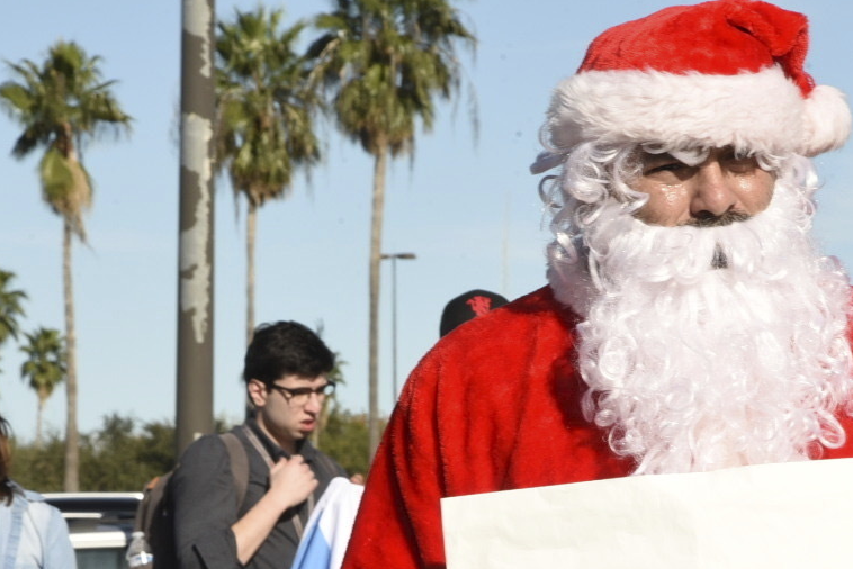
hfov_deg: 8.8
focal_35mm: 235
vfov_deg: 5.8
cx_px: 438
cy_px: 540
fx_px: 5570
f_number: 22
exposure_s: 1/200
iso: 400
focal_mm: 110
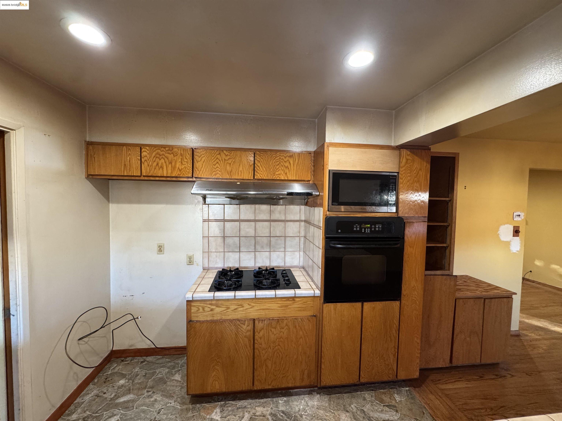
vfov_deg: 85.7
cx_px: 281
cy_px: 210
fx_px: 227
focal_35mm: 14
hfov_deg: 102.1
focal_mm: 2.22
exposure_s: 1/60
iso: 320
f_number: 2.2
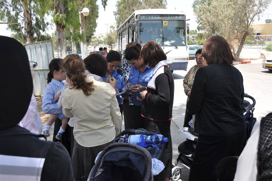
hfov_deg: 57.3
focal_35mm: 33
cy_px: 90
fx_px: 249
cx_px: 136
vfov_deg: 39.9
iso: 200
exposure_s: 1/250
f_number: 7.1
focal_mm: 22
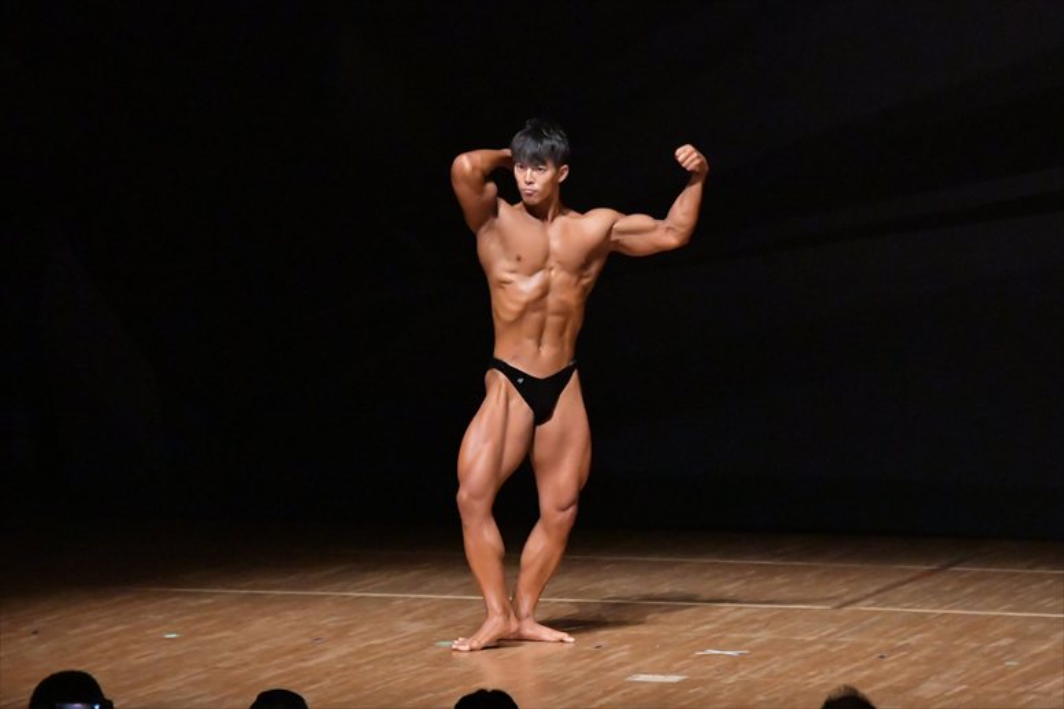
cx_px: 532
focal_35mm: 225
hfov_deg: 9.2
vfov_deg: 6.1
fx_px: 6647
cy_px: 354
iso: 12800
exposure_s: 1/400
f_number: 5.6
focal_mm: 150
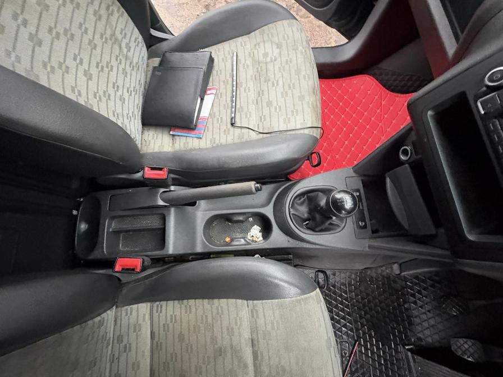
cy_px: 188
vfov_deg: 85.7
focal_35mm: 14
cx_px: 252
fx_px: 203
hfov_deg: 102.1
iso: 1000
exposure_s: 1/39
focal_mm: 2.22
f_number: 2.2
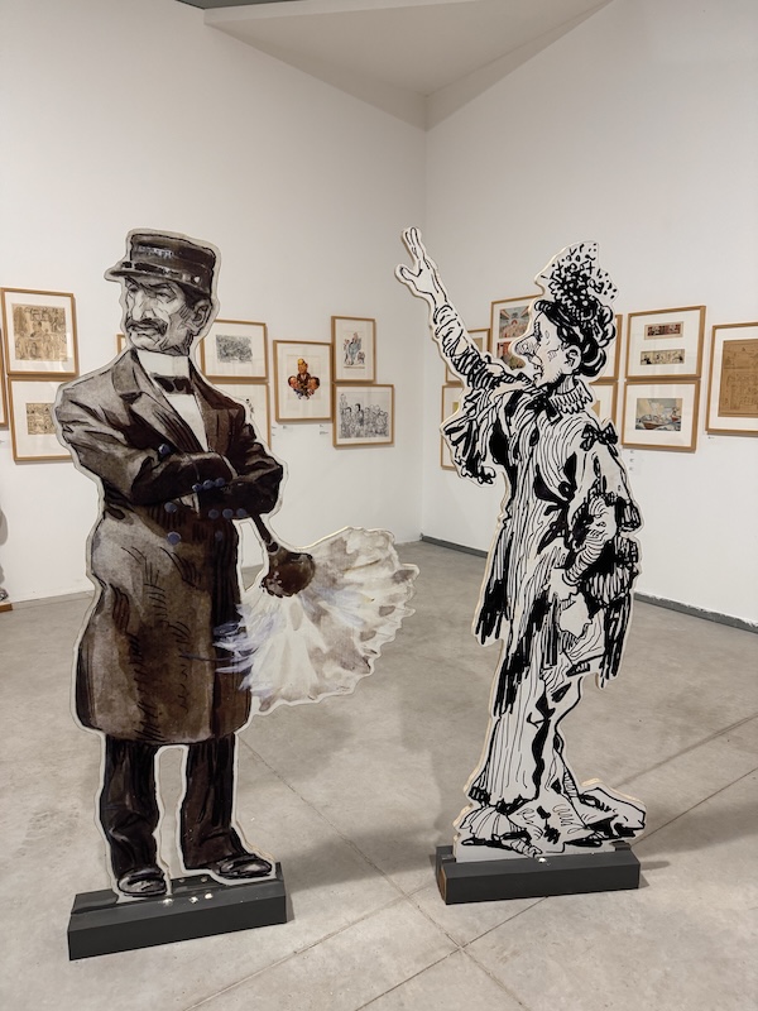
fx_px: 701
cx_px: 379
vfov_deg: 71.6
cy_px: 506
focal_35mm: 24
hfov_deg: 56.8
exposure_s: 1/50
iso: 250
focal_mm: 6.76
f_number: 1.78
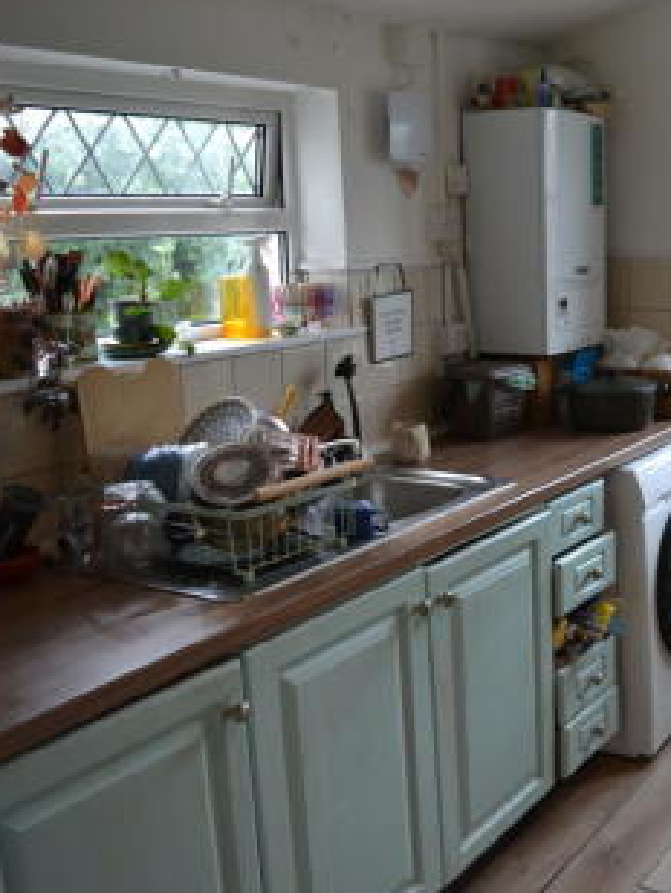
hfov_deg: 34.0
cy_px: 449
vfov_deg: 46.8
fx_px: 1033
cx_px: 604
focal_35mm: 40
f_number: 4
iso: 400
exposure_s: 1/60
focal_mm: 18
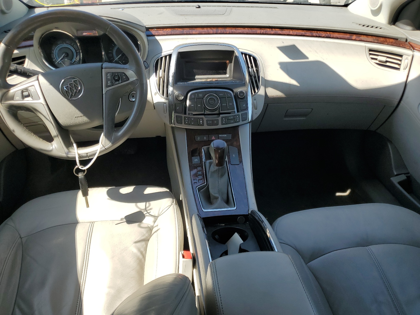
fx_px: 315
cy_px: 158
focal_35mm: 26
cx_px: 210
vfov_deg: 53.1
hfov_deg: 67.3
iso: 50
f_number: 1.5
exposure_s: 1/714
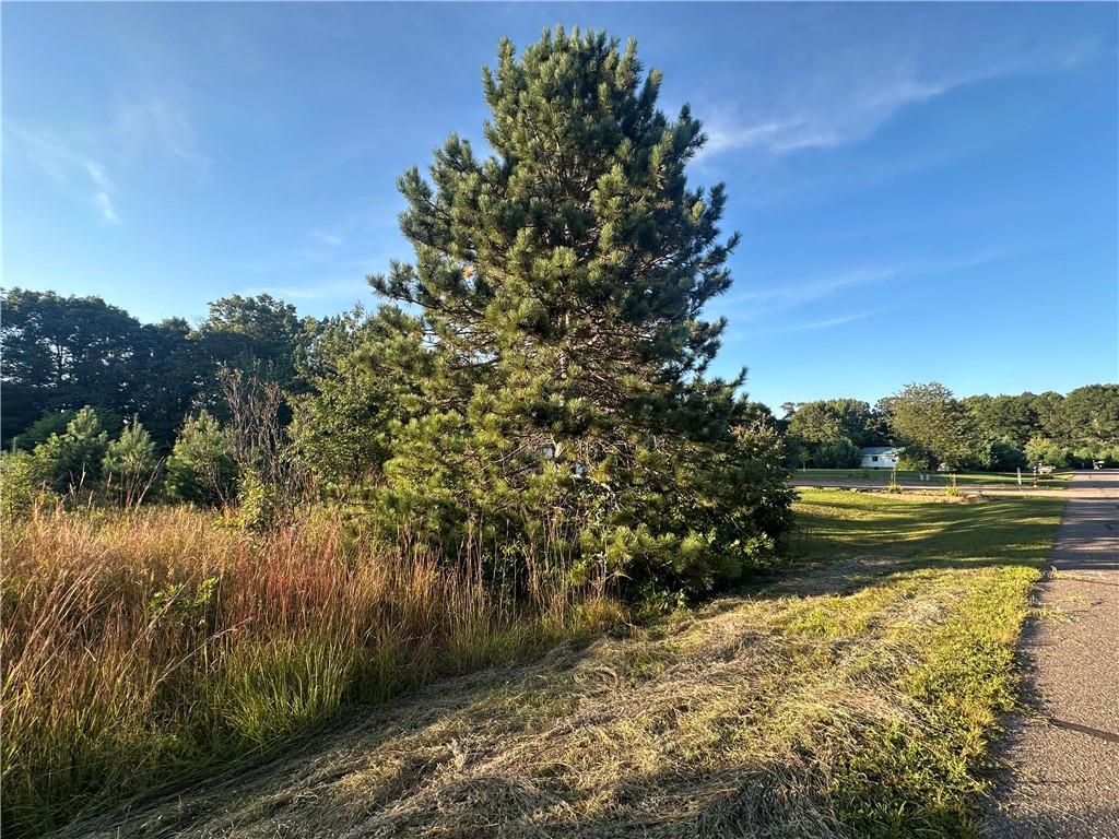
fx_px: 453
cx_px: 560
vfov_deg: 85.7
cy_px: 420
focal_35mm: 14
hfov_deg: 102.1
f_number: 2.2
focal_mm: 2.22
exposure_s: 1/461
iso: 40
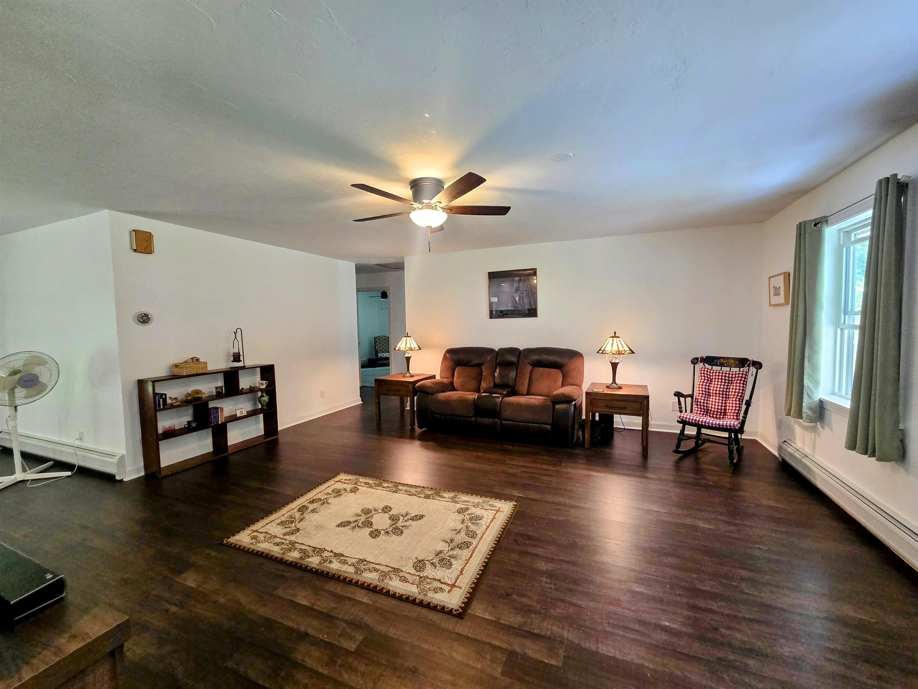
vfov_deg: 89.9
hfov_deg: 106.2
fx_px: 345
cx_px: 459
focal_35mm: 13
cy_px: 344
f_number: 2.2
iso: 320
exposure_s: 1/60
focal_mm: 2.2
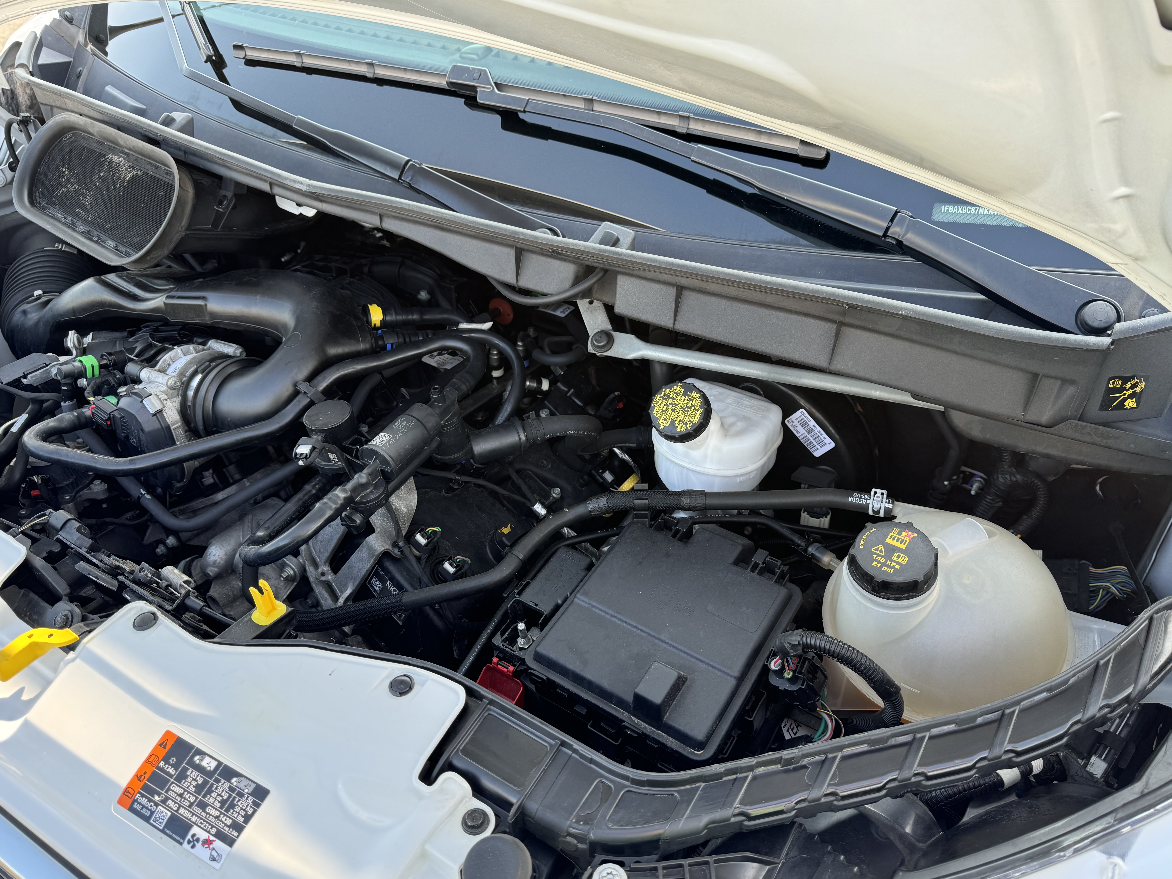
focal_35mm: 25
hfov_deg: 69.4
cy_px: 443
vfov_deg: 54.9
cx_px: 598
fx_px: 846
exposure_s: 1/218
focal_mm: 6.76
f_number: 1.78
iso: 64
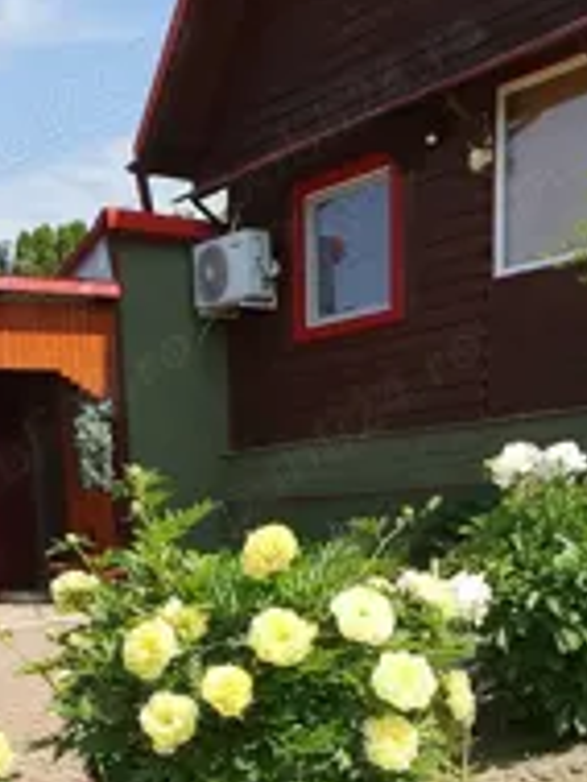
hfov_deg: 26.5
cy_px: 815
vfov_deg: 31.7
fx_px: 1242
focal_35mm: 55
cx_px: 203
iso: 50
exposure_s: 1/1416
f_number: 2.4
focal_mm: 4.32
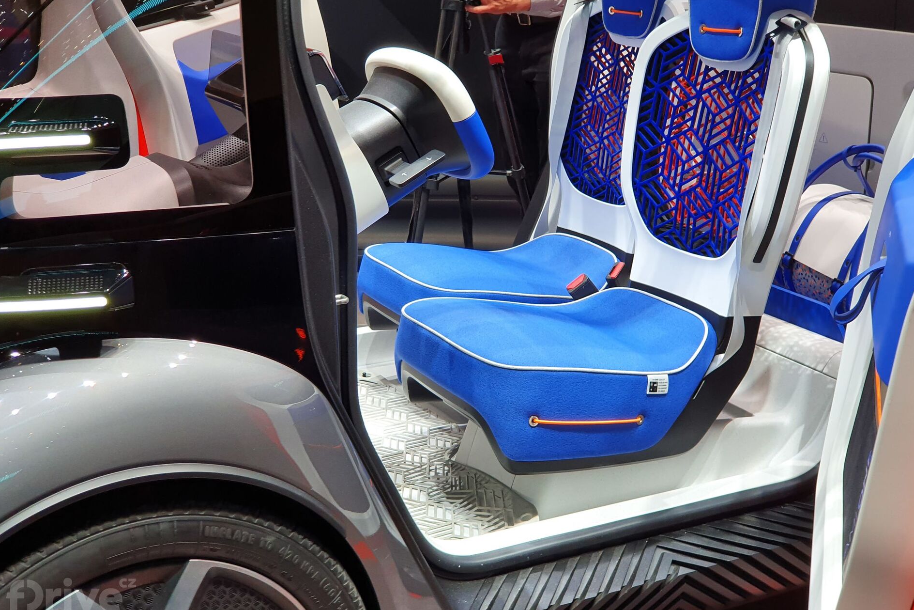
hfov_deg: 36.2
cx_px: 460
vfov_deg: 24.6
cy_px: 278
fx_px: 1396
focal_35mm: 55
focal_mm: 6
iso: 50
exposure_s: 1/60
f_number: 2.4
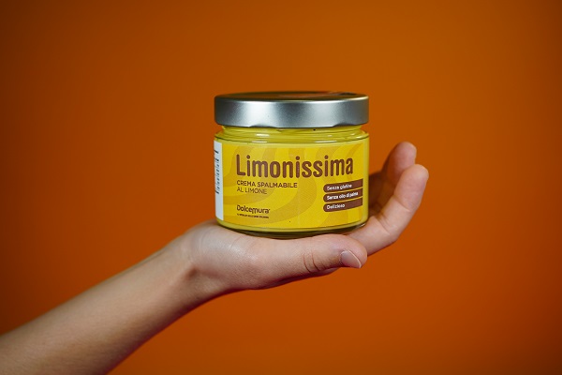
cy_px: 188
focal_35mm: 52
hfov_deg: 38.2
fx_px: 812
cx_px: 281
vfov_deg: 26.0
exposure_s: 1/1000
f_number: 2.5
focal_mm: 35
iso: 200
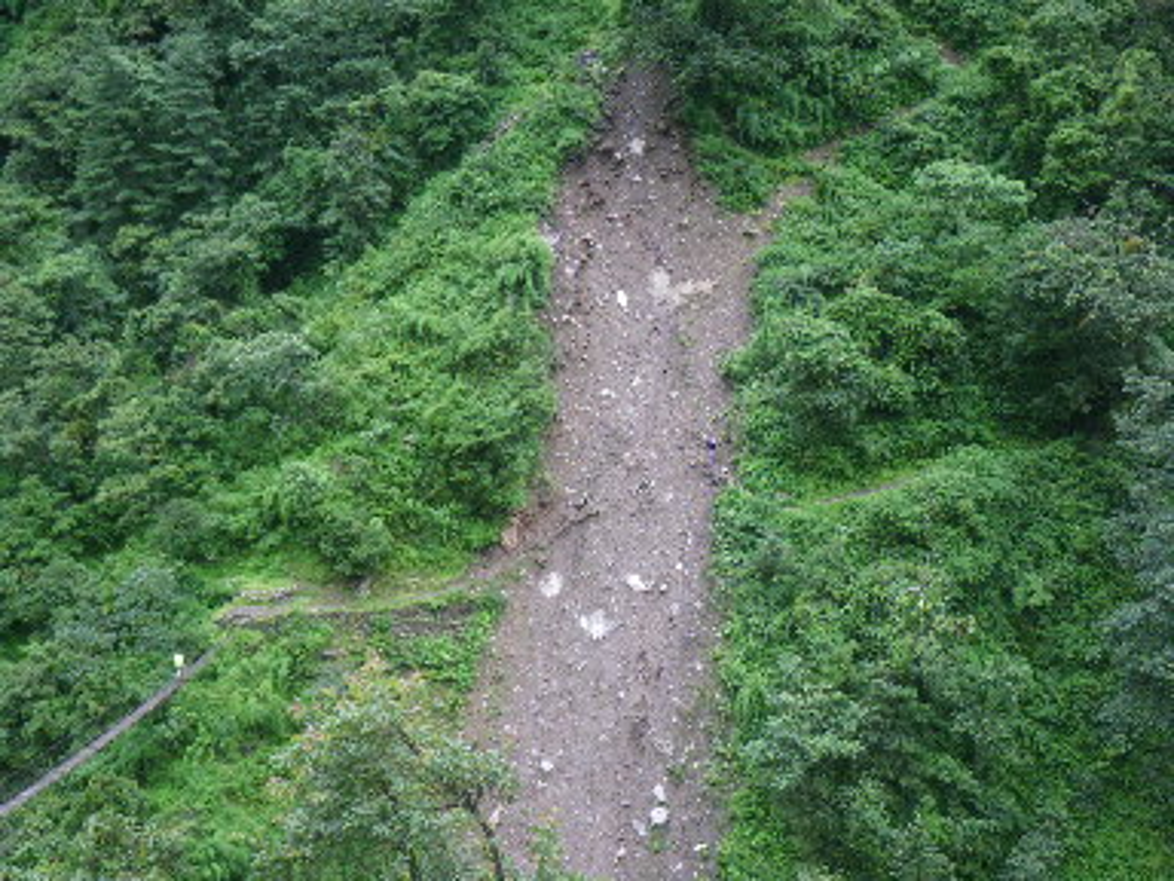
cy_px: 440
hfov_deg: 44.8
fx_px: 1424
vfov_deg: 34.3
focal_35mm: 42
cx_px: 587
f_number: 4.2
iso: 200
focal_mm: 7.5
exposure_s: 1/60
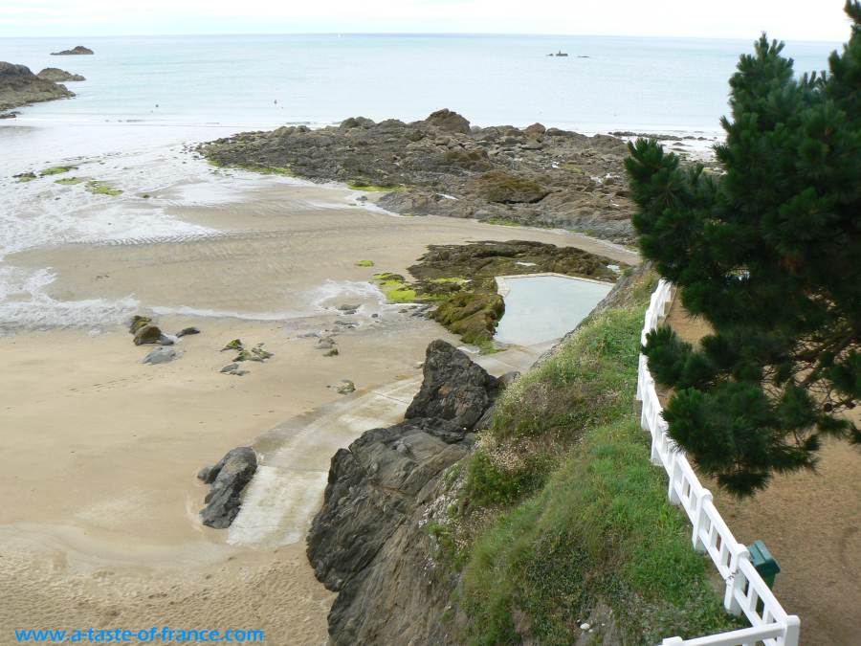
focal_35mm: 36
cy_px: 323
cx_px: 430
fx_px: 895
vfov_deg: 39.7
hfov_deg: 51.4
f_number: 5.6
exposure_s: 1/160
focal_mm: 6
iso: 80
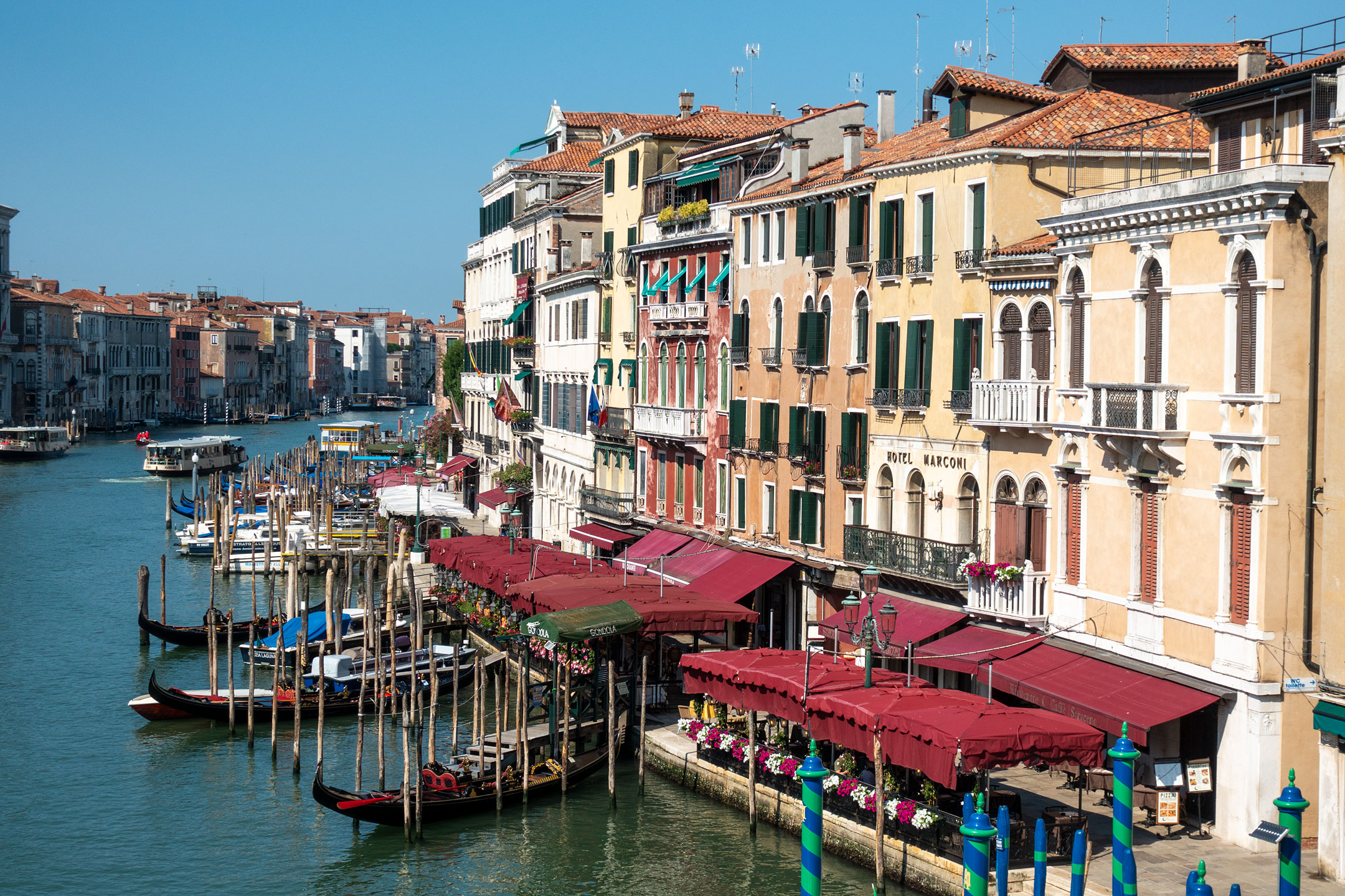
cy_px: 448
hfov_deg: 31.0
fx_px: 2428
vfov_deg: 20.9
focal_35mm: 65
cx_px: 672
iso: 125
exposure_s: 1/2000
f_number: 3.5
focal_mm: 23.73
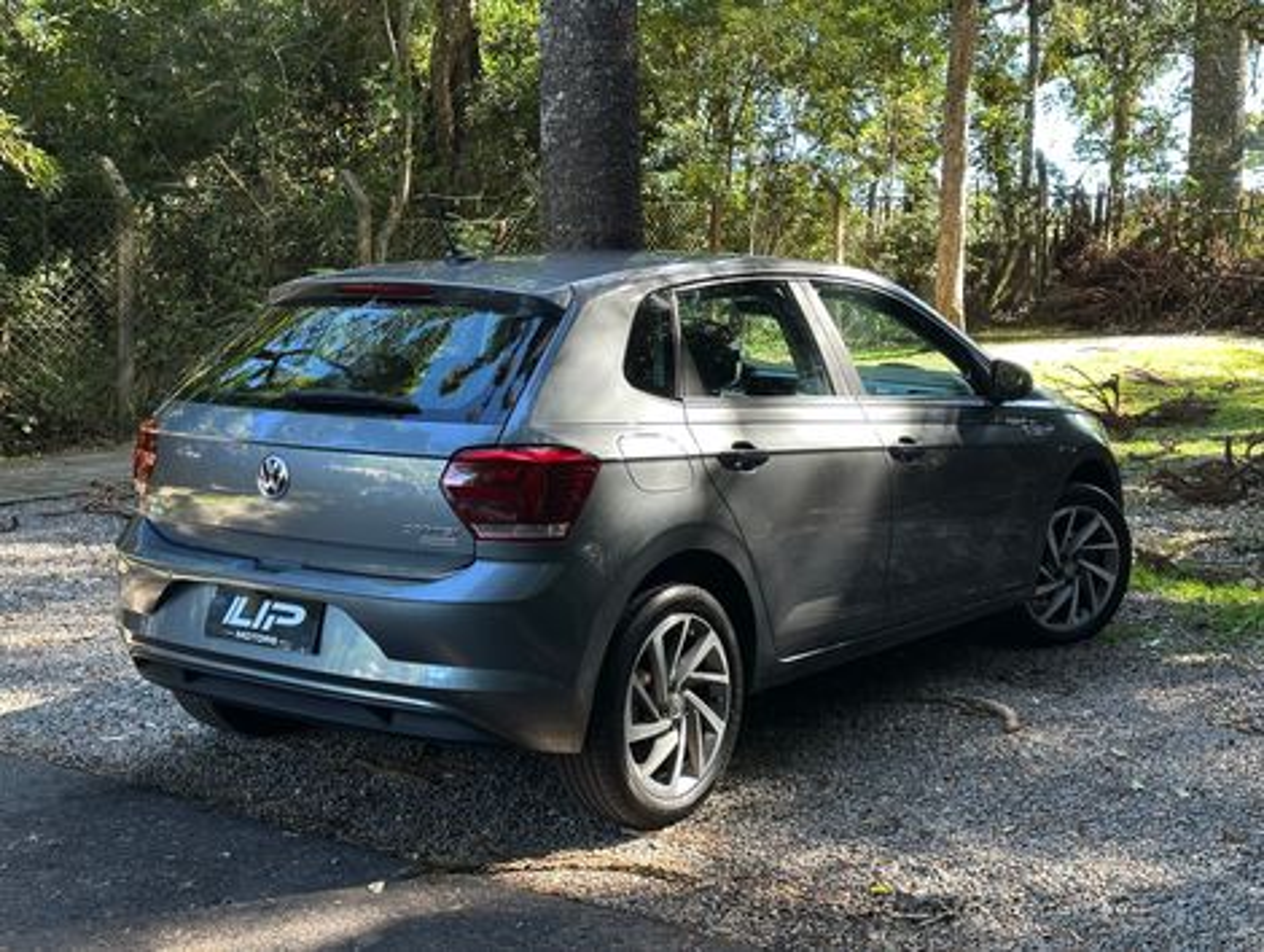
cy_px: 476
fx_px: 1755
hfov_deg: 39.6
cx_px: 632
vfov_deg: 30.3
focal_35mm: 48
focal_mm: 6.86
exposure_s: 1/121
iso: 80
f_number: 1.78
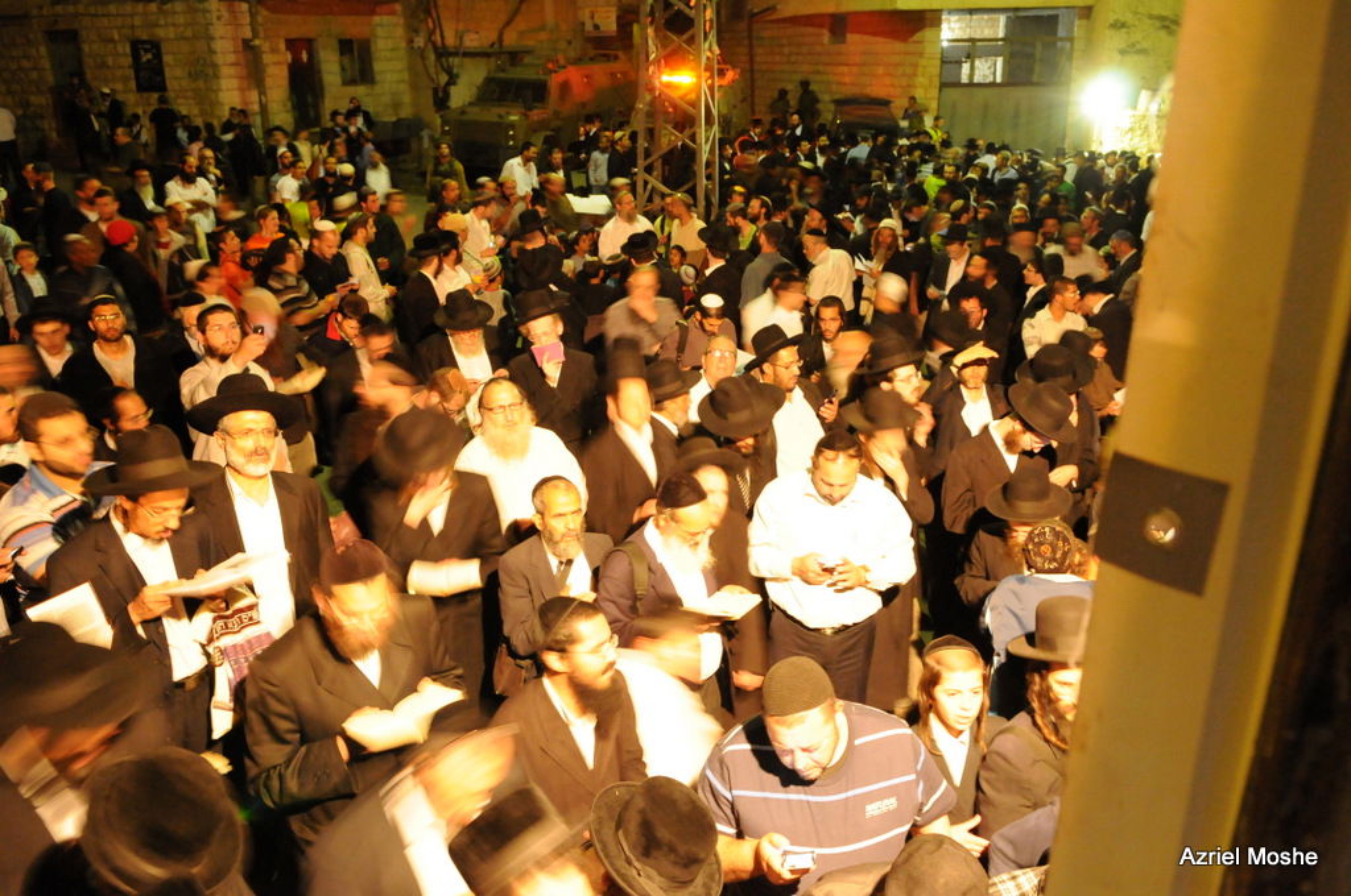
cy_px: 448
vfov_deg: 43.5
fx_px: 1124
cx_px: 676
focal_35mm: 30
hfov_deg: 62.0
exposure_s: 1/4
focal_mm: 20
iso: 3200
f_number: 5
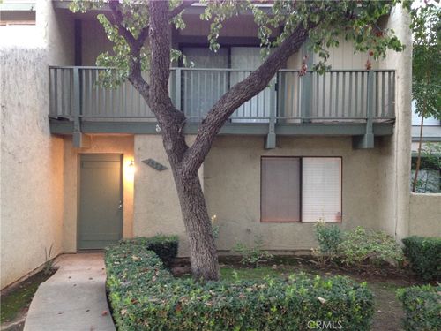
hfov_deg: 55.4
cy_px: 166
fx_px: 420
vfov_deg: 42.9
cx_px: 220
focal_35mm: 33
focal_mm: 4.12
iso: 250
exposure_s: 1/20
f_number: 2.4
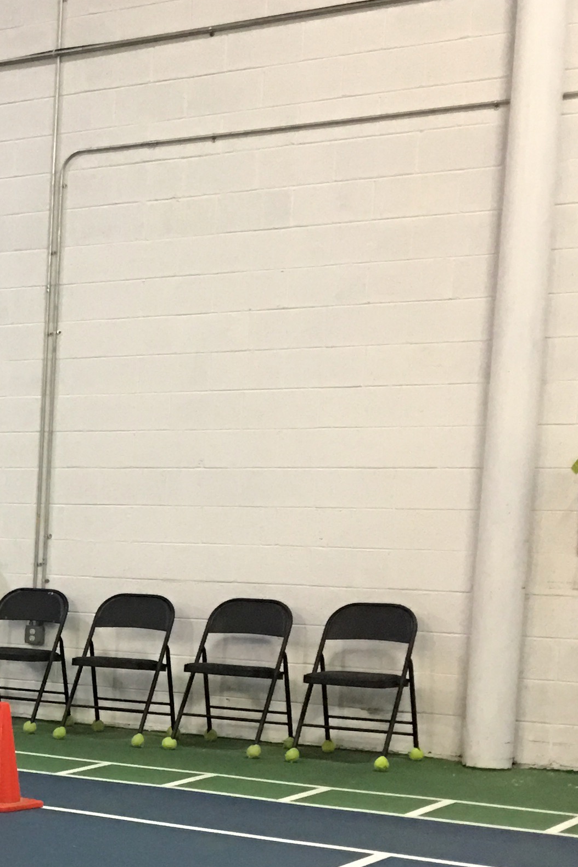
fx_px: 1854
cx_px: -352
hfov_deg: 15.9
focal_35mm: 77
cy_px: 743
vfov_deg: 25.7
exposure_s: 1/15
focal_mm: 4.15
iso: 100
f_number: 2.2
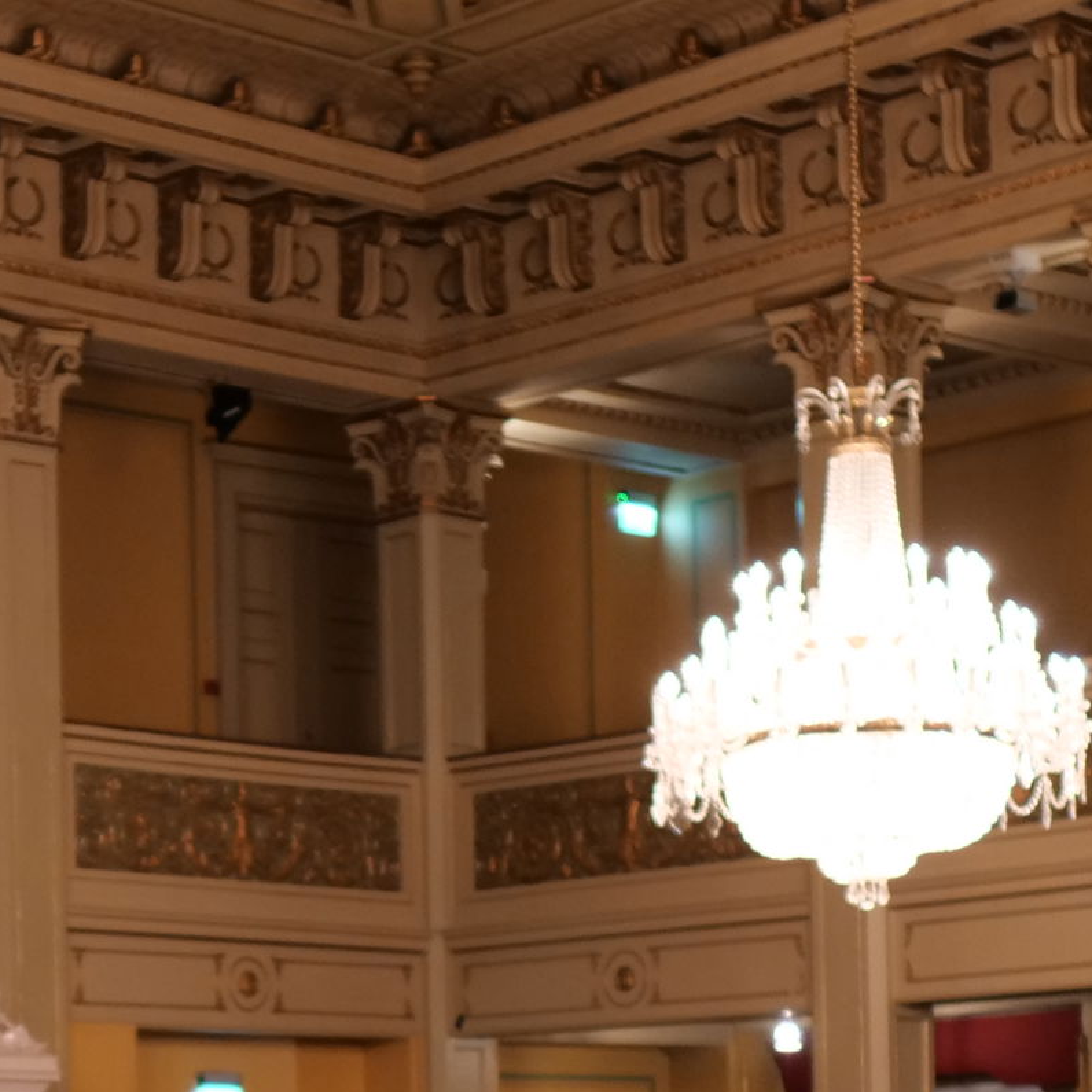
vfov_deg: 17.0
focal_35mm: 99
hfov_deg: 17.4
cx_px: 151
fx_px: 3533
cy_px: 1225
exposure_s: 1/60
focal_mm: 16
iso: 640
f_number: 1.4
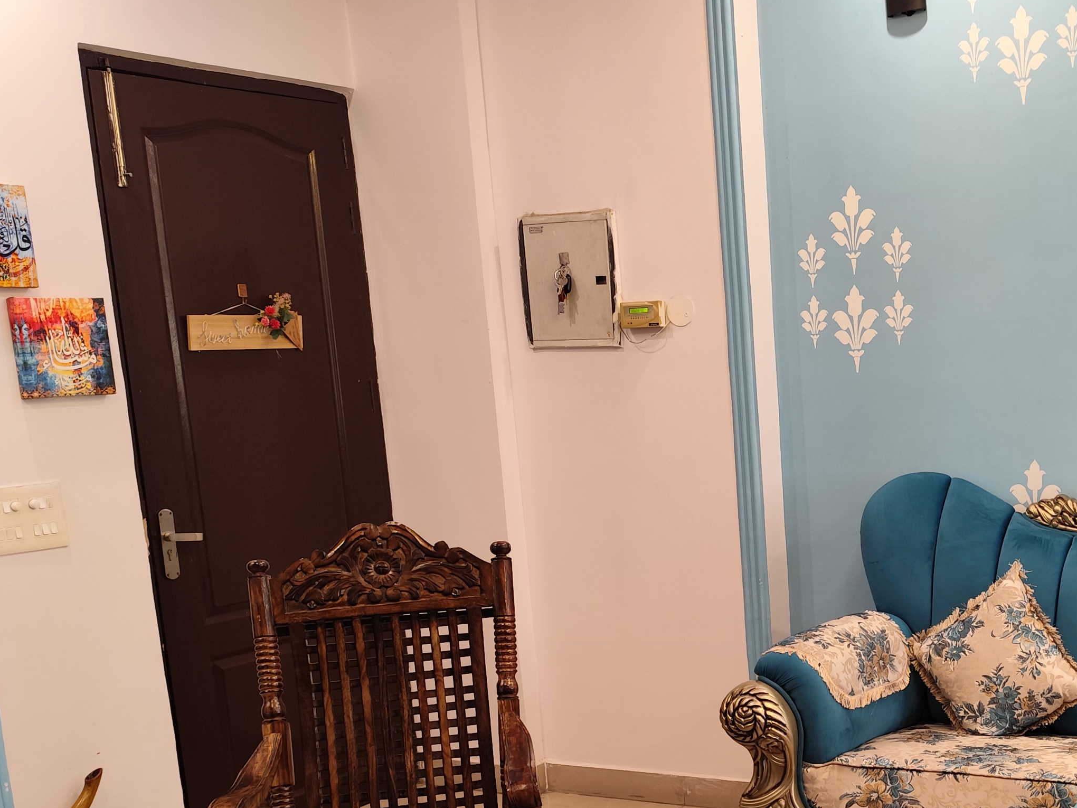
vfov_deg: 30.8
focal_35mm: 46
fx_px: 1431
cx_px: 797
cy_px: 642
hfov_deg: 40.2
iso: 400
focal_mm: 6.19
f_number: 1.65
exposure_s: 1/50
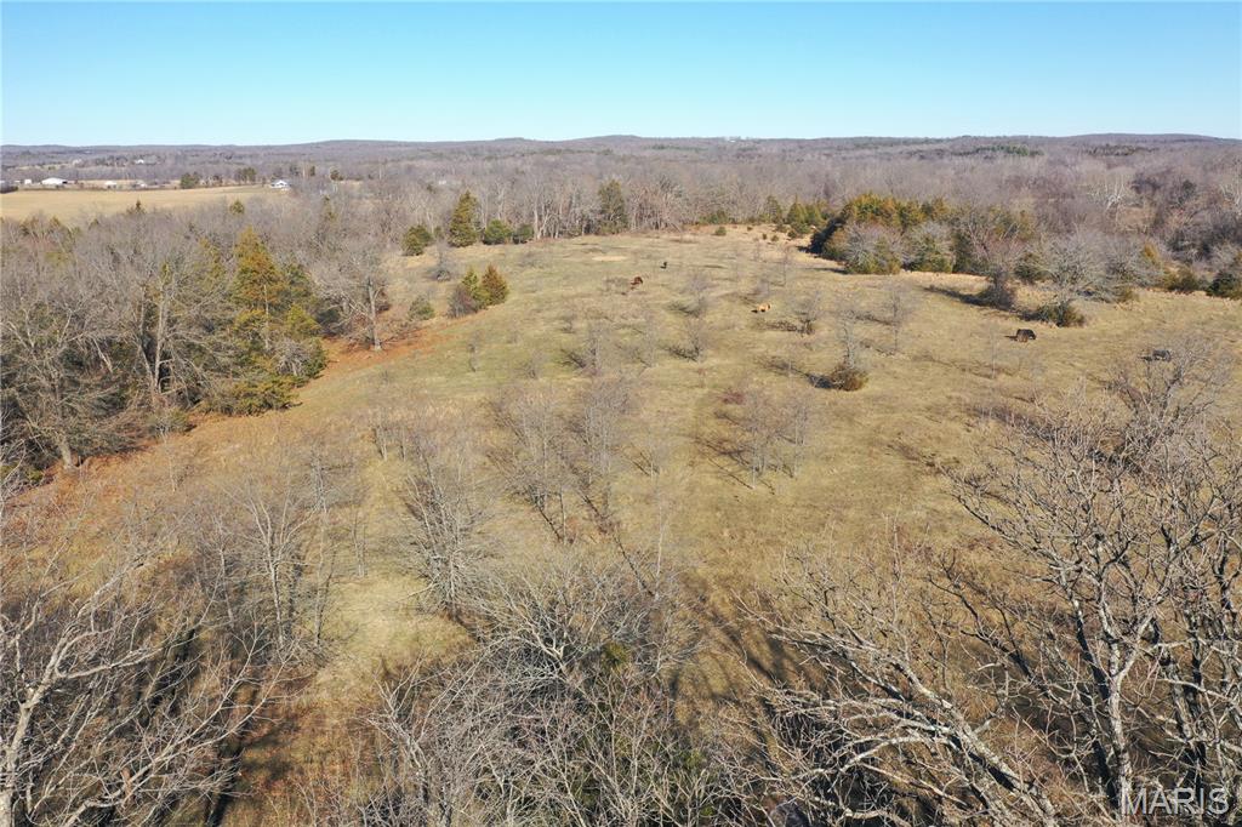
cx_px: 621
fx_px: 966
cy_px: 414
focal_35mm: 28
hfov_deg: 65.5
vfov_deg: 46.4
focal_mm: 10.26
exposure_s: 1/320
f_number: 5.6
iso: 100
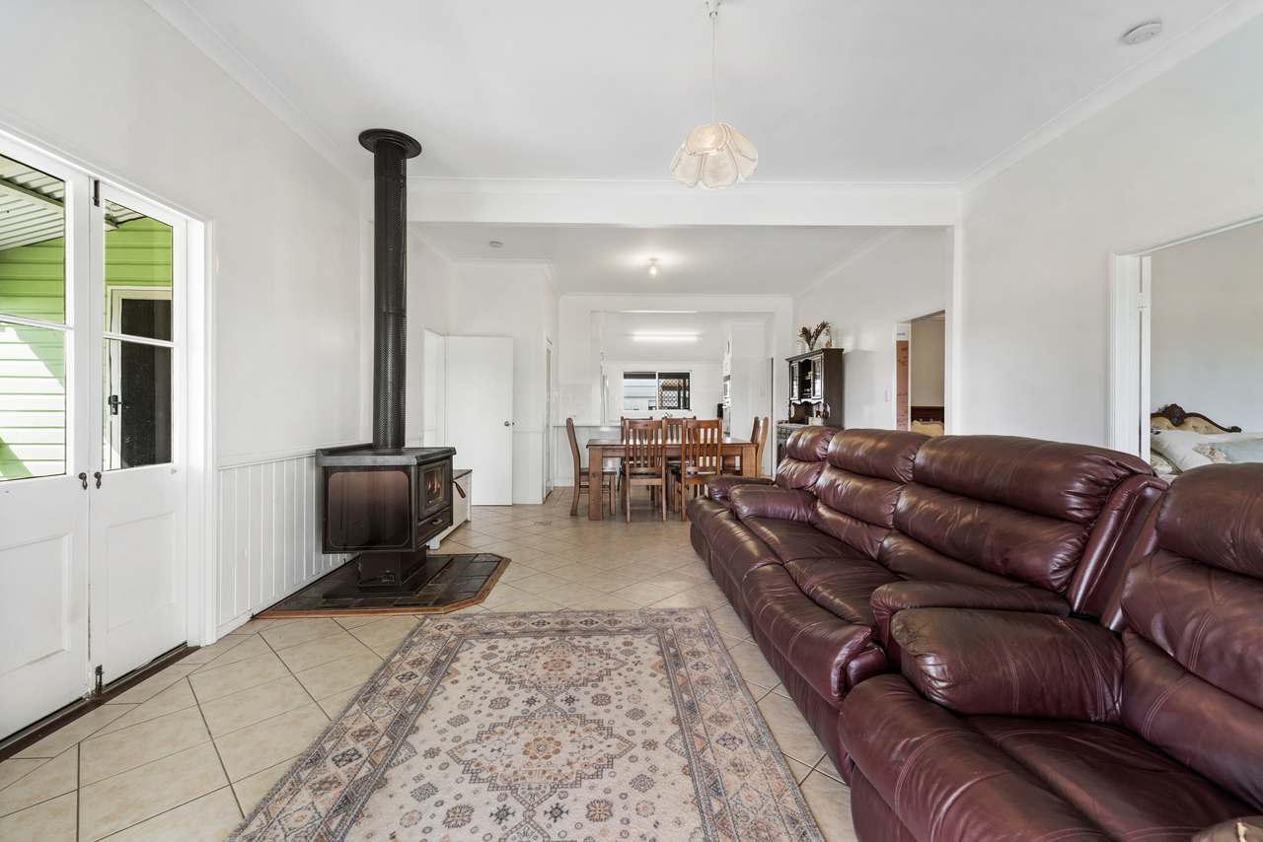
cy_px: 421
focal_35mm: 14
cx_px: 632
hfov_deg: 104.2
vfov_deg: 81.2
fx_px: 491
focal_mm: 14
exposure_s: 1/15
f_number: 8
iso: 100
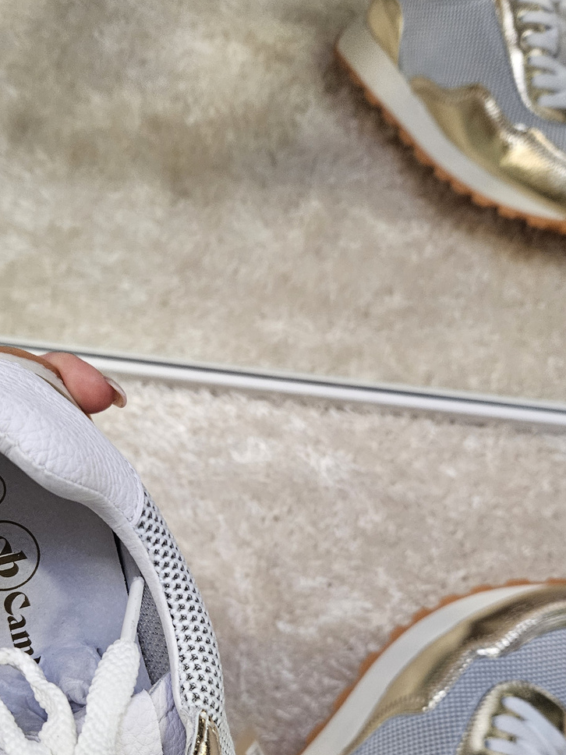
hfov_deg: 37.5
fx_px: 828
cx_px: 220
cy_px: 548
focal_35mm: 38
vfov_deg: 47.5
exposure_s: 1/100
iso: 400
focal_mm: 5.4
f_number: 1.8
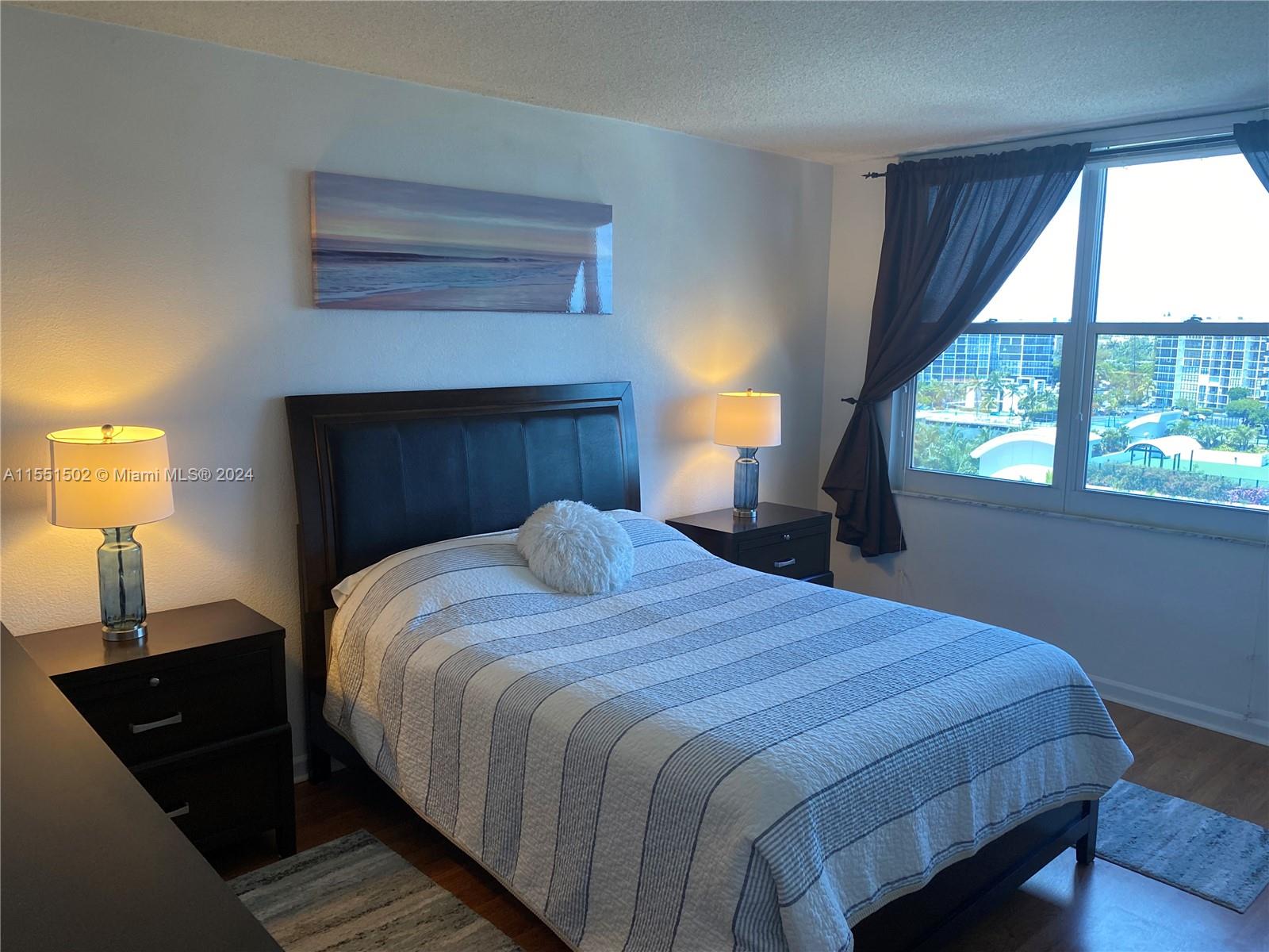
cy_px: 476
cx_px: 634
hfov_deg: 67.3
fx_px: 953
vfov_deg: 53.1
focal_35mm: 26
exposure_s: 1/120
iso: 125
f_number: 1.8
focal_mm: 4.25
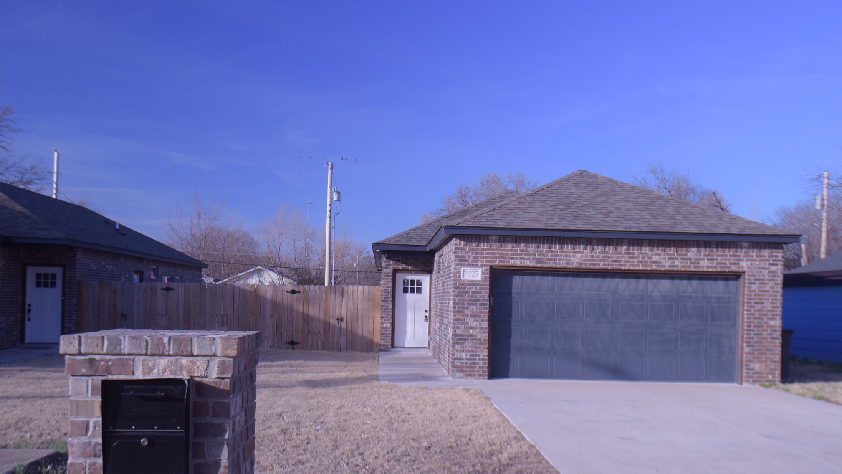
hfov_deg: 54.0
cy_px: 272
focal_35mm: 37
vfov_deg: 31.9
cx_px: 424
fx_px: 826
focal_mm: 35
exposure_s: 1/320
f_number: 8
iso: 360
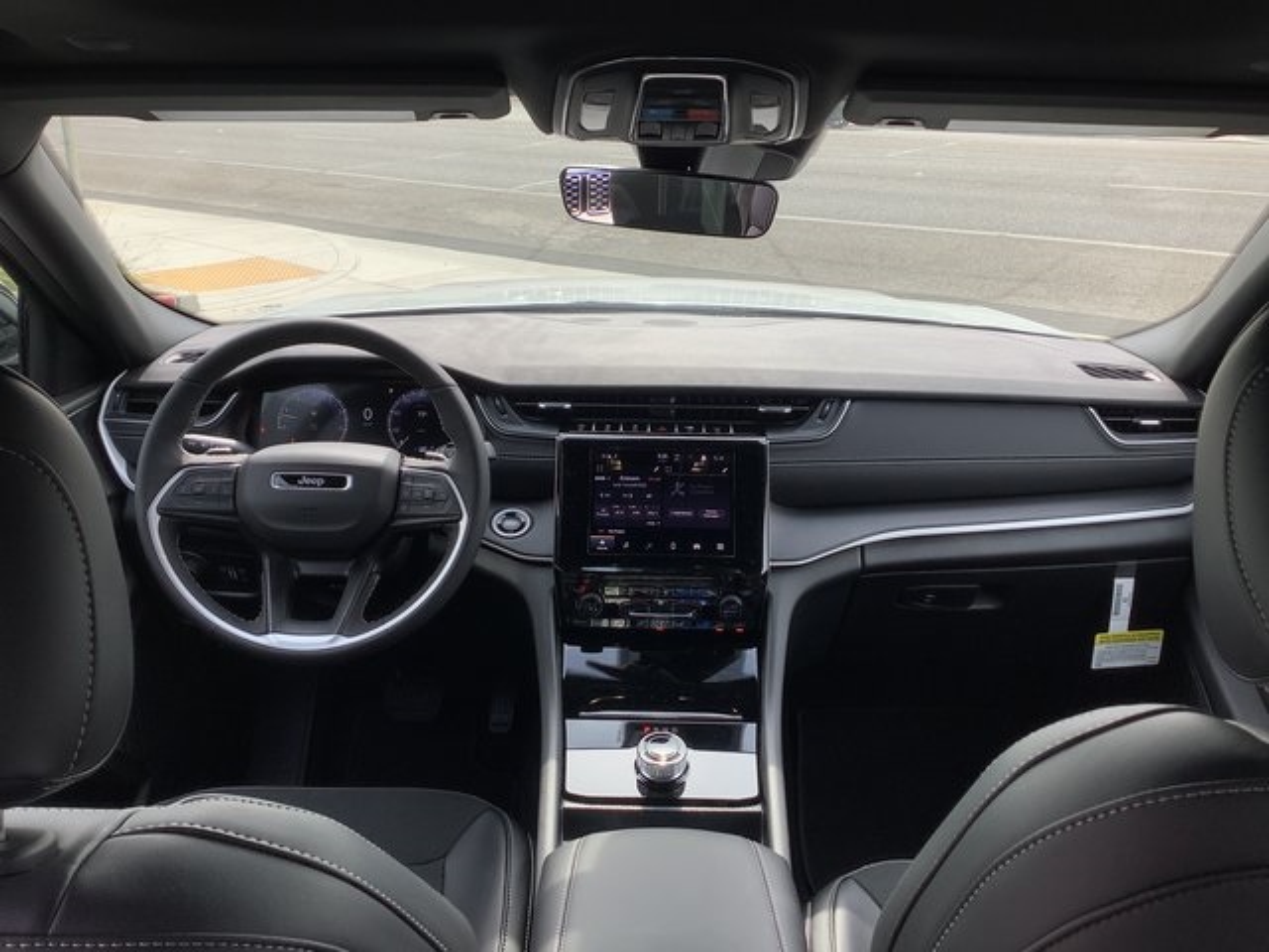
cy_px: 476
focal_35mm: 31
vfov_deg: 45.4
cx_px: 634
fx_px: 1136
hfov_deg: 58.4
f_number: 2.4
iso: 25
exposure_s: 1/199
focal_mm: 3.3
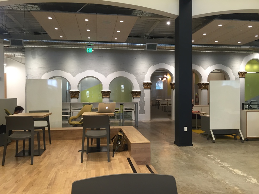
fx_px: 217
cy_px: 97
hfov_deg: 61.7
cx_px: 130
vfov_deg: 48.2
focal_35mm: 29
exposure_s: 1/30
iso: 80
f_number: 2.2
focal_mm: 4.15
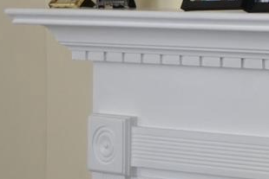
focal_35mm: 238
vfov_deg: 5.8
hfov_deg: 8.4
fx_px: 1779
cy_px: 35
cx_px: 433
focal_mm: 24
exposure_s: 1/40
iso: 400
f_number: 4
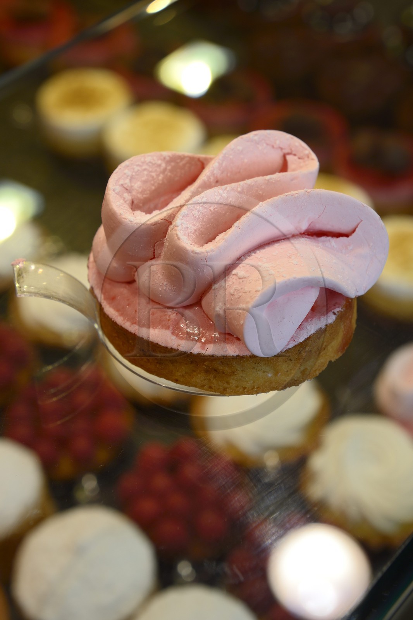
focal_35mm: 55
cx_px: 206
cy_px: 310
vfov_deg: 36.3
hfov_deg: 24.6
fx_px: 947
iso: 200
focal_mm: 55
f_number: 7.1
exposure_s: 1/50
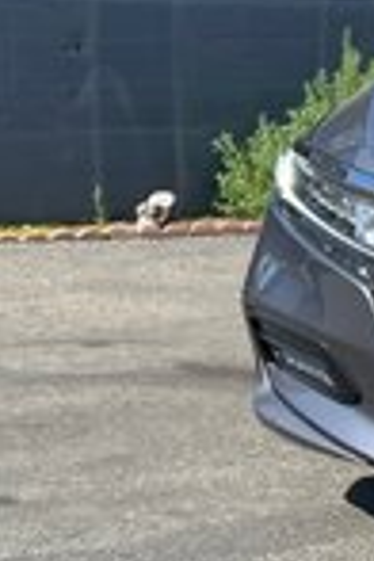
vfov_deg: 15.5
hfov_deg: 9.7
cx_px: 752
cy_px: 153
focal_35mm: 132
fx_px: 2057
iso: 50
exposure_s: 1/2083
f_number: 1.5
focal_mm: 5.7
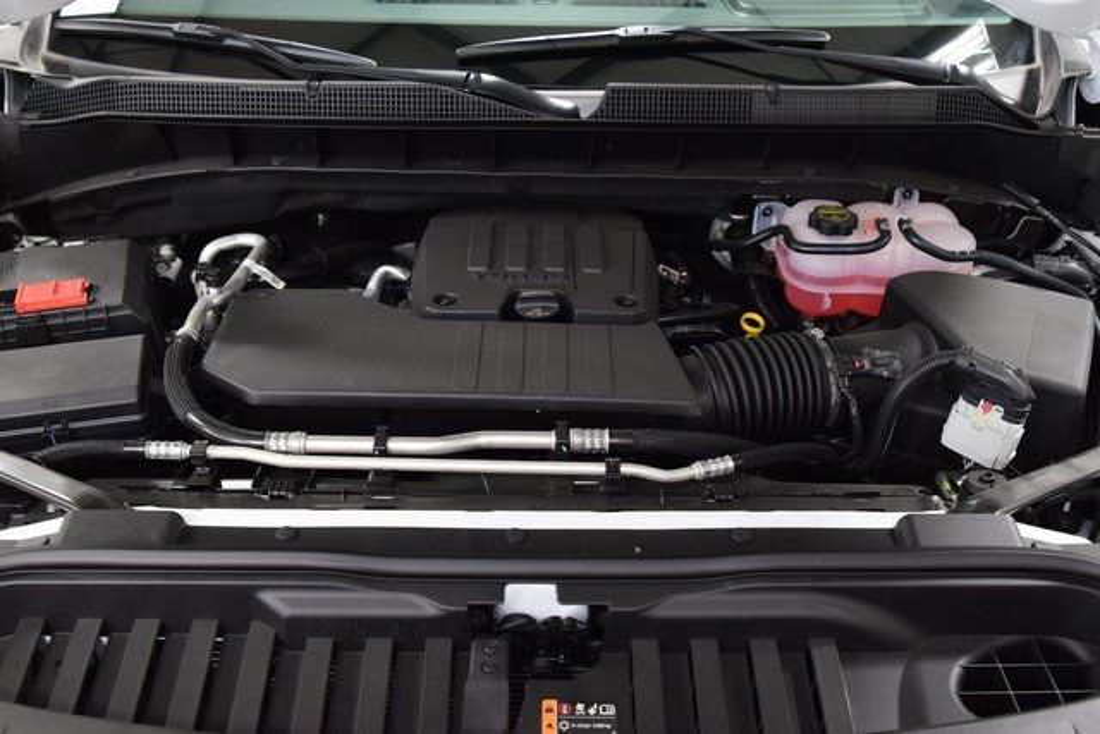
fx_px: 1100
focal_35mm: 36
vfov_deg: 36.9
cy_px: 367
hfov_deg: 53.1
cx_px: 550
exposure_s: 1/15
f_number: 6.3
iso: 1250
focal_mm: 24
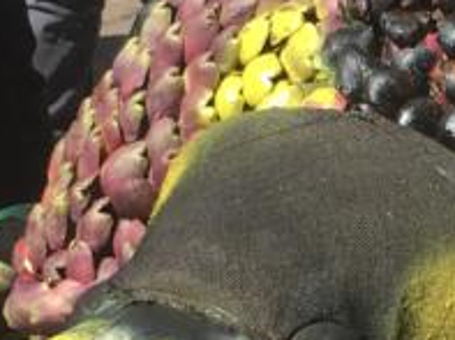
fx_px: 2322
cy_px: 442
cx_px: 612
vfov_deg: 8.3
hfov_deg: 10.9
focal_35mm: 177
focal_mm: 4.15
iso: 25
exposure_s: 1/1026
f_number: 2.2
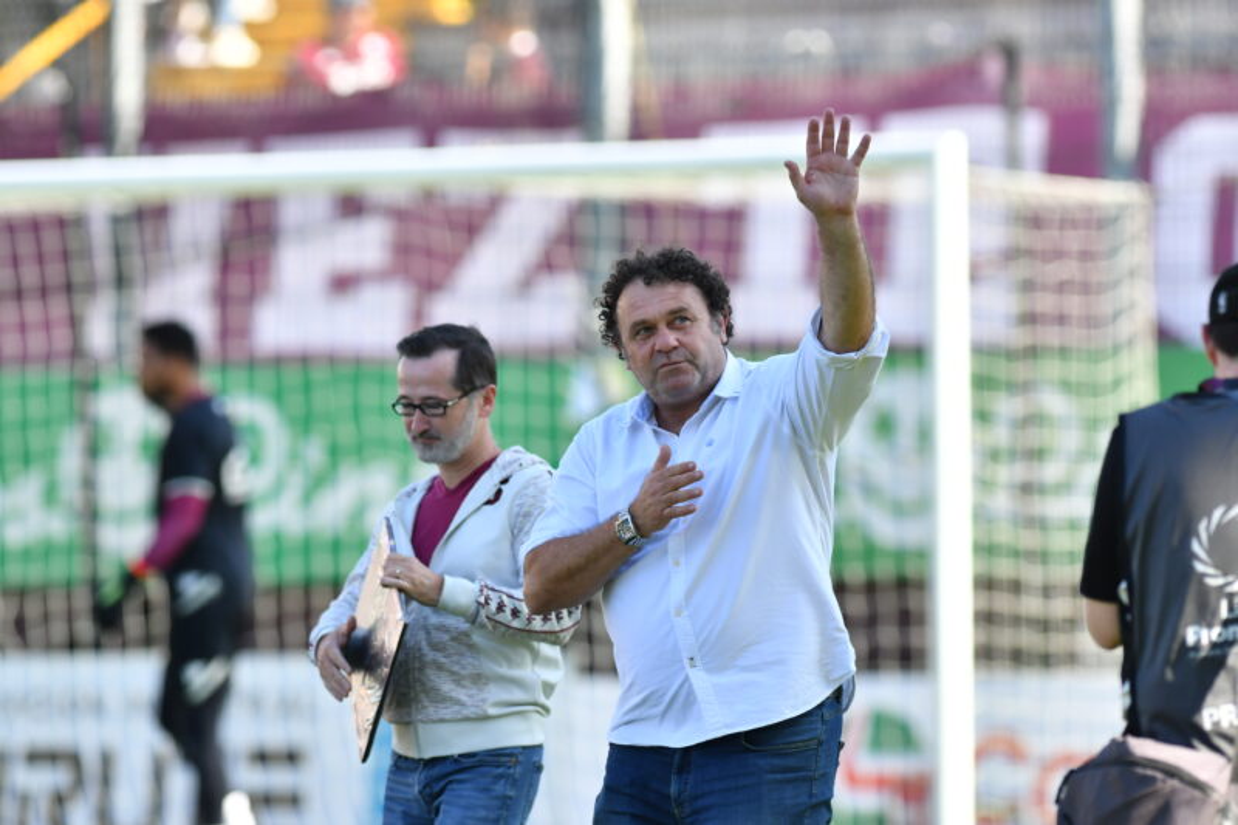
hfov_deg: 4.6
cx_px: 619
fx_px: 15471
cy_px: 412
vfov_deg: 3.1
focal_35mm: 450
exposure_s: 1/1000
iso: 320
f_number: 4
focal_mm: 300
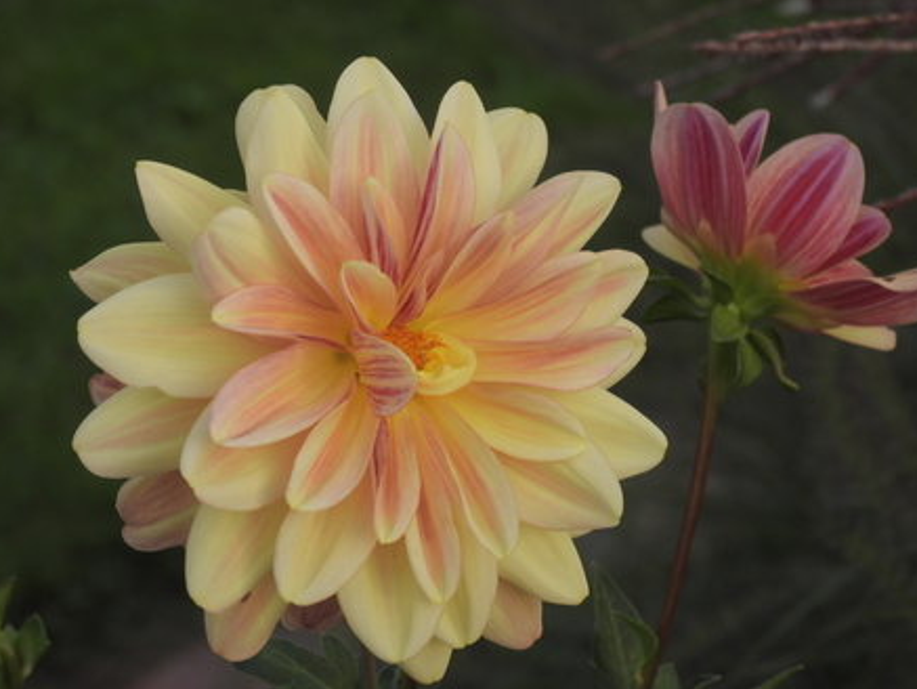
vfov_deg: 9.4
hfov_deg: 12.5
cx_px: 472
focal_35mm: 158
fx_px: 4187
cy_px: 346
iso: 100
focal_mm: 26.8
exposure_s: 1/200
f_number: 4.5
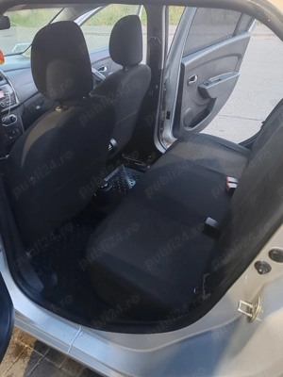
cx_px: 142
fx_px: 294
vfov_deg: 65.3
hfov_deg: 51.4
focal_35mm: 27
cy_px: 188
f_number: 1.9
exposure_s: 1/50
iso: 1600
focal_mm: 6.12
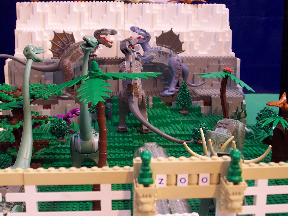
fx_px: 474
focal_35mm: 57
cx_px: 144
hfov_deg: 33.8
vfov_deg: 25.7
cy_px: 108
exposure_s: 1/15
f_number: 3.4
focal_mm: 8.6
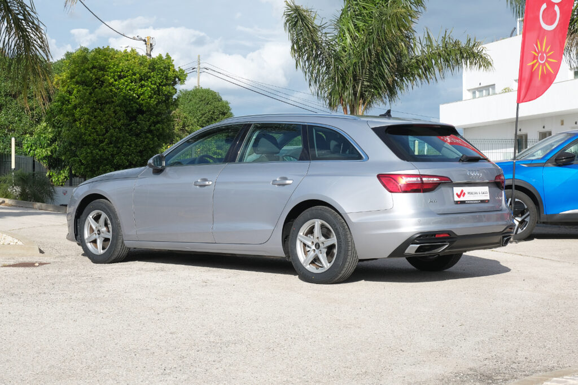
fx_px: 1092
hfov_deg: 29.7
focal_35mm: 68
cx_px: 289
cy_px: 192
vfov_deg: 20.0
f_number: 9
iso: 160
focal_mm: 45
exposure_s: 1/250
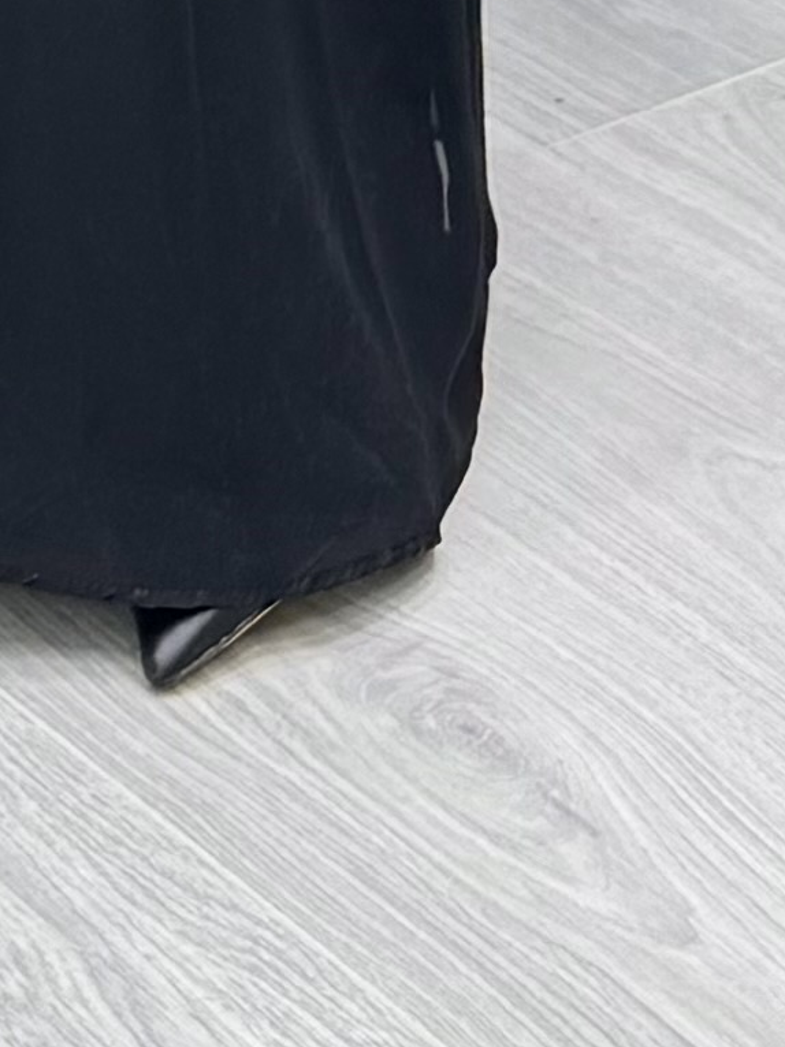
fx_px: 5415
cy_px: -2153
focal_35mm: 179
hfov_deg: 8.3
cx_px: 413
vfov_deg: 8.9
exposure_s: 1/100
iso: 100
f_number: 1.78
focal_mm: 6.76
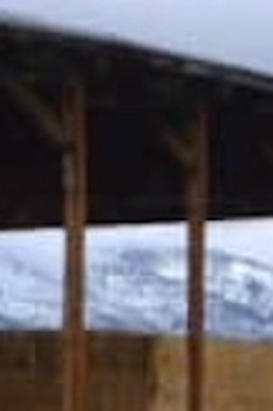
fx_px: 3967
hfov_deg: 3.6
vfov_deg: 5.9
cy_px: 203
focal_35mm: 348
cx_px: -1182
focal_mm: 22
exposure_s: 1/200
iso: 100
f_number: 6.3
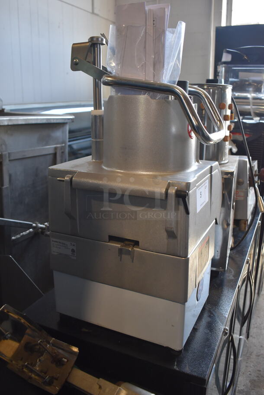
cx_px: 132
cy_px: 198
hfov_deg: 41.8
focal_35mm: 32
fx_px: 346
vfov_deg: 59.5
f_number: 3.8
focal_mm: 21
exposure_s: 1/160
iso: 800
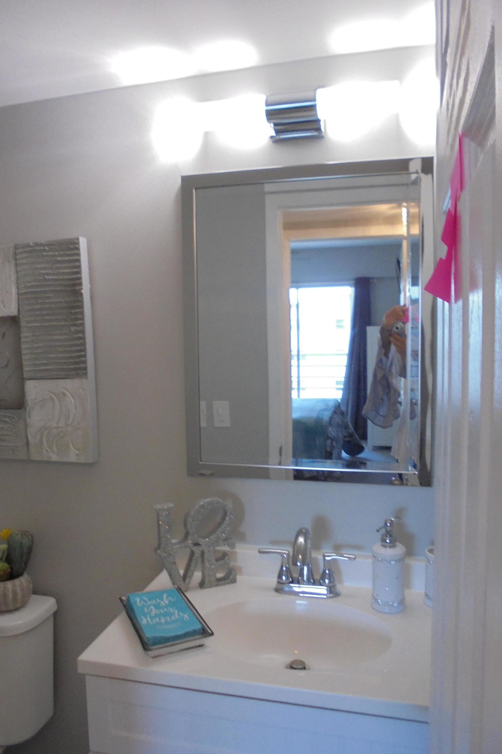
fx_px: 586
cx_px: 246
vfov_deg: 65.5
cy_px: 381
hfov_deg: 46.4
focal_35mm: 28
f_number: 3.5
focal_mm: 4.6
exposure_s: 1/50
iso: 250
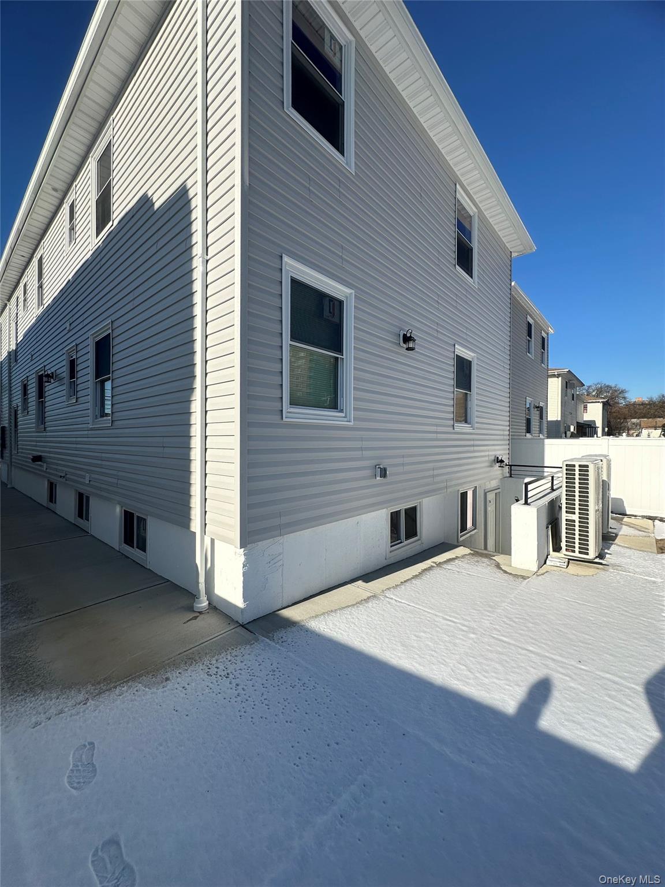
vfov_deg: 102.1
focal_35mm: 14
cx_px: 332
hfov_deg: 85.7
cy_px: 444
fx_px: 359
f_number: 2.2
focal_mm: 2.22
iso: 50
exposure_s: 1/2882
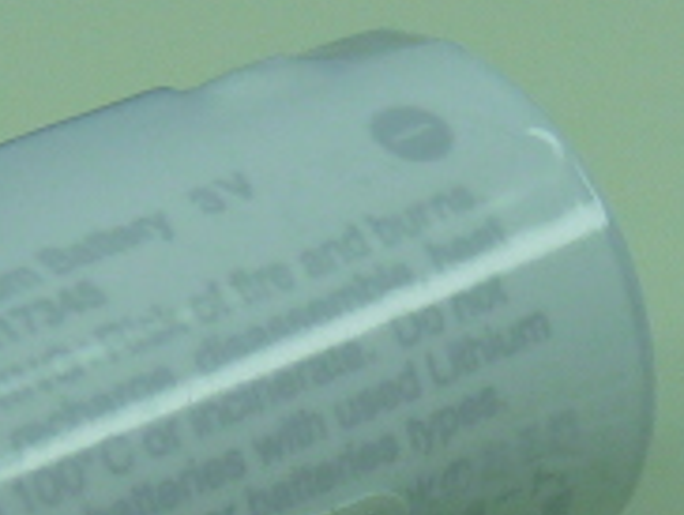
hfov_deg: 8.7
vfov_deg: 6.5
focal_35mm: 228
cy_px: 575
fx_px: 4511
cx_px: 289
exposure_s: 1/125
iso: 100
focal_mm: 6.5
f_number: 3
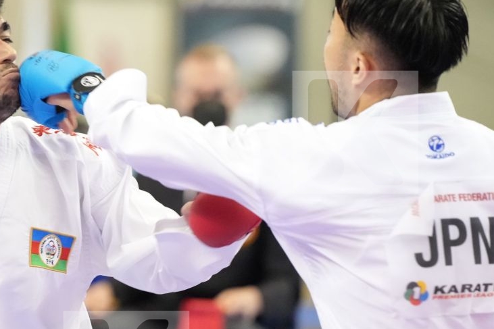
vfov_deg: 3.2
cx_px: 126
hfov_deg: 4.8
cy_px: 132
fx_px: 5844
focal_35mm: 426
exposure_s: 1/1000
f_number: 2.8
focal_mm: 173
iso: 5000
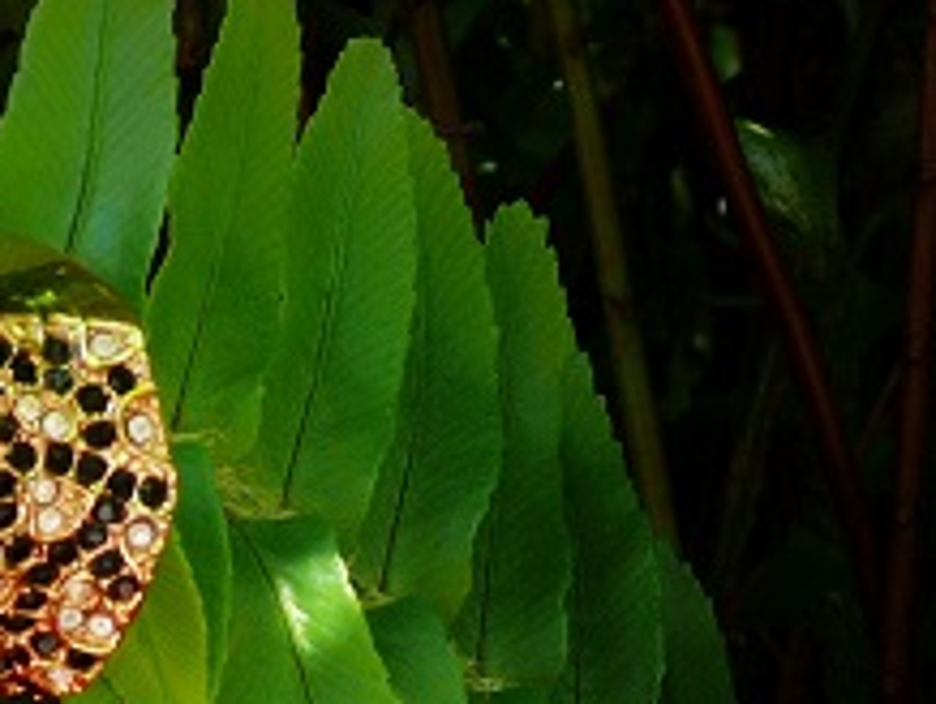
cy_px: 670
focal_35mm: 202
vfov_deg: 7.3
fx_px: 5468
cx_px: -163
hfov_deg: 9.7
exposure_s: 1/50
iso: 100
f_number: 5.6
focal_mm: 10.8
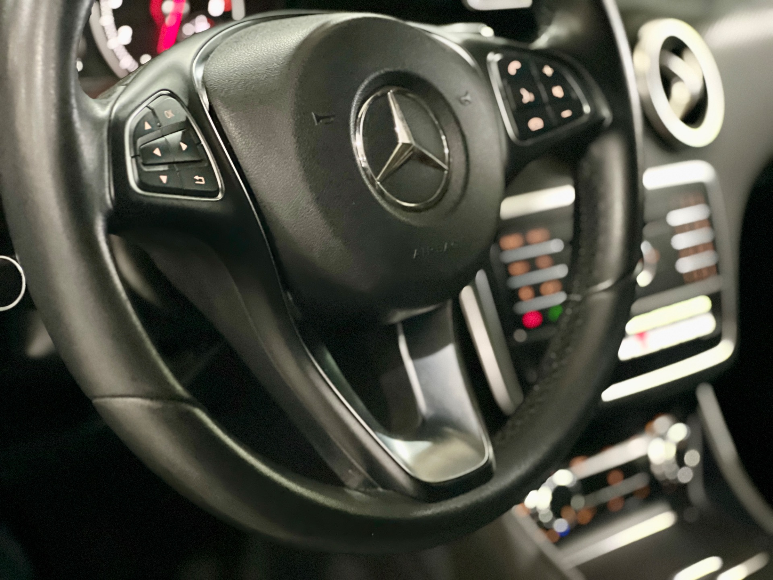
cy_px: 290
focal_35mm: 77
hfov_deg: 25.3
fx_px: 1719
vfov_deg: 19.1
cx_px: 386
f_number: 2.8
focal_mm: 9
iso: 1600
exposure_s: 1/15
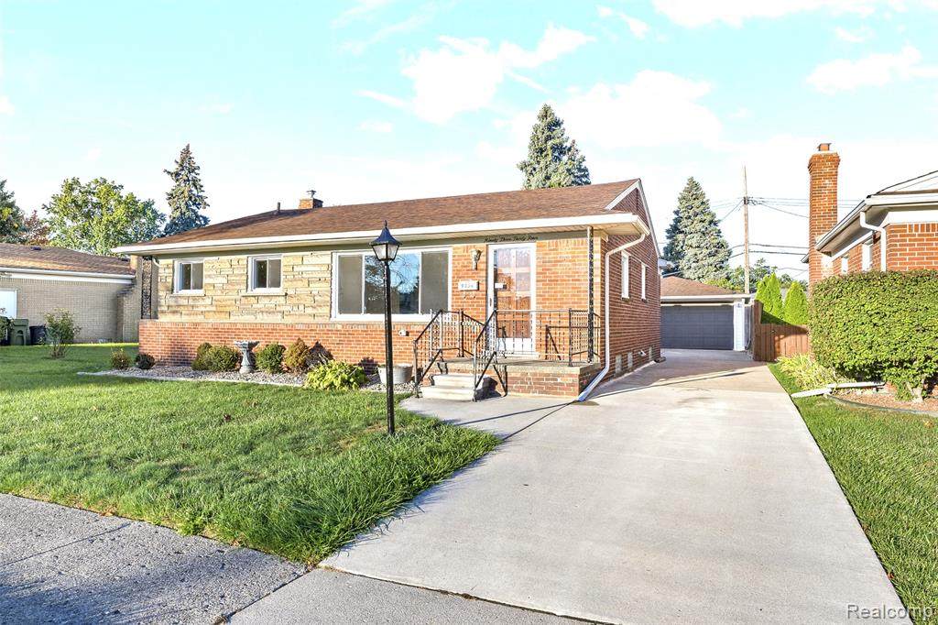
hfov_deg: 76.1
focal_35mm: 23
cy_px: 312
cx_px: 469
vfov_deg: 55.1
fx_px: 599
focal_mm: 23
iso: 250
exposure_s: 1/40
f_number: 14
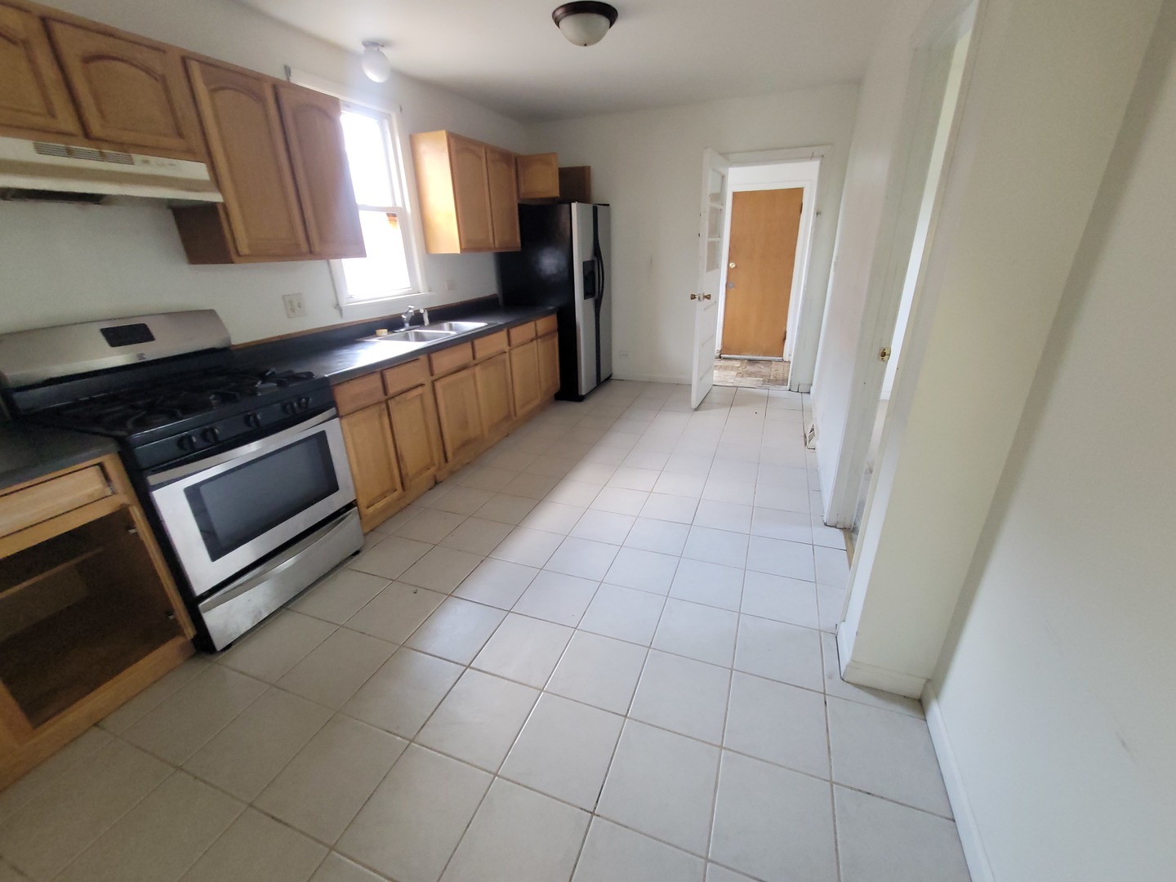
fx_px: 442
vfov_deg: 89.9
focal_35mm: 13
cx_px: 588
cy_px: 441
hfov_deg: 106.2
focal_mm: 2.2
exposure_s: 1/60
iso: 320
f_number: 2.2
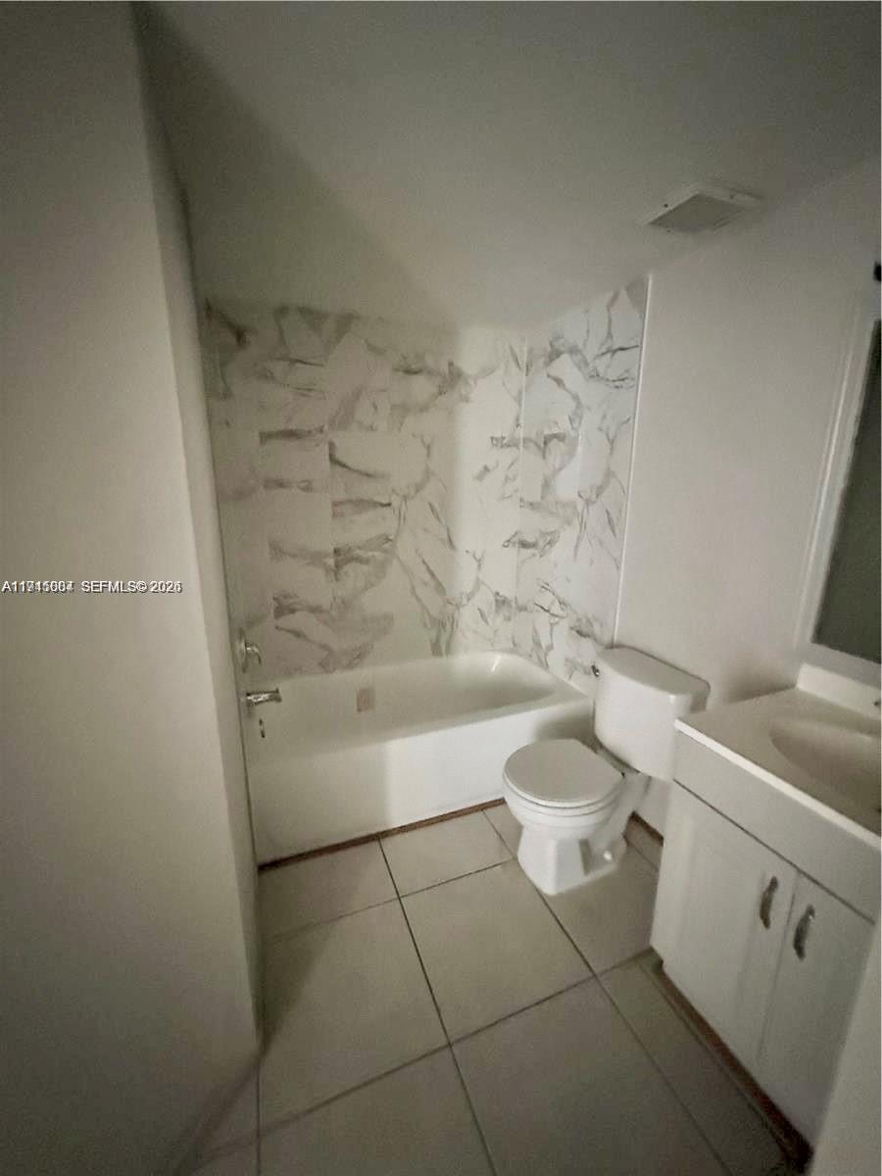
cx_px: 441
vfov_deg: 102.1
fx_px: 476
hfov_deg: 85.7
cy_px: 588
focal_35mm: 14
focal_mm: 2.22
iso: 2000
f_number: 2.2
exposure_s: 1/30
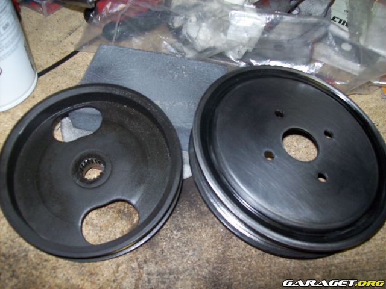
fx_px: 401
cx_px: 193
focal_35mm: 36
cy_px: 144
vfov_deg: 39.7
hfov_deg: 51.4
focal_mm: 6
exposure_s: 1/64
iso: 80
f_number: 2.7
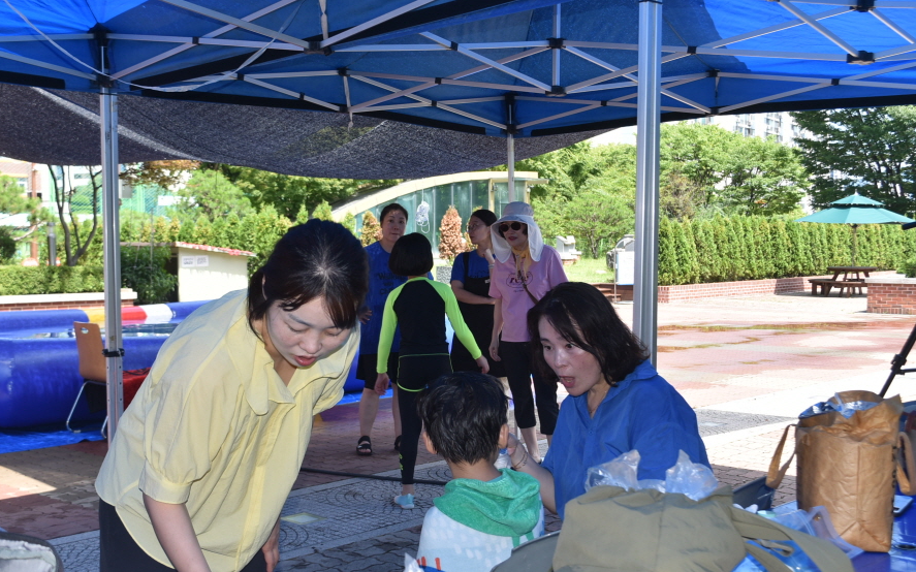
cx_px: 441
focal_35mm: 47
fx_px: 1162
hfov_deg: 43.0
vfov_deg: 27.6
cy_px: 317
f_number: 5.6
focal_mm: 27
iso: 100
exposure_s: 1/125
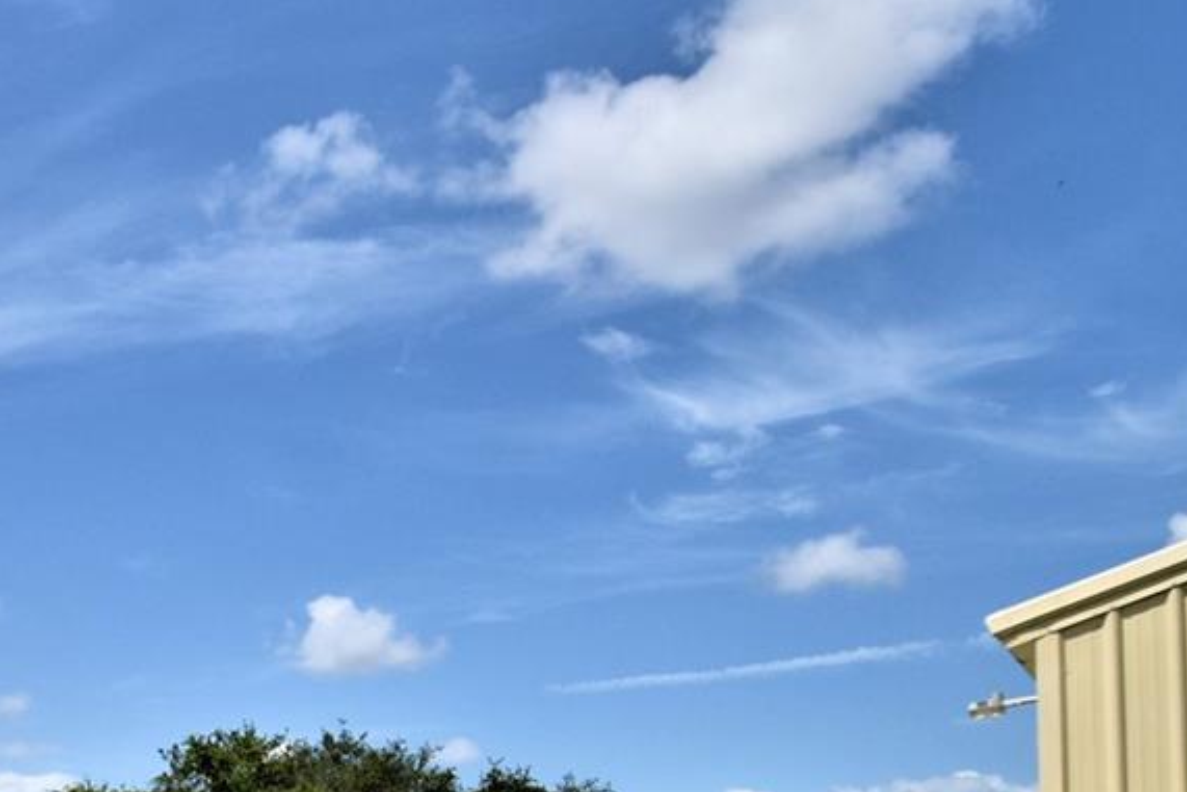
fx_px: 1385
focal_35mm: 42
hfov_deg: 37.7
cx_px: -154
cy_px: 873
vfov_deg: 28.9
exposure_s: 1/2000
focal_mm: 10
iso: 100
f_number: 4.5
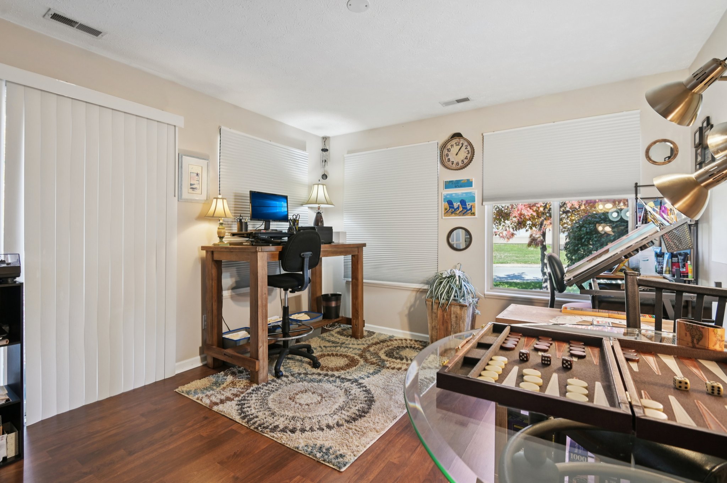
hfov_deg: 96.8
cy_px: 242
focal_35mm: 16
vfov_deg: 73.7
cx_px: 364
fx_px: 323
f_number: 8
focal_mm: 16
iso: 140
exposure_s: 1/15
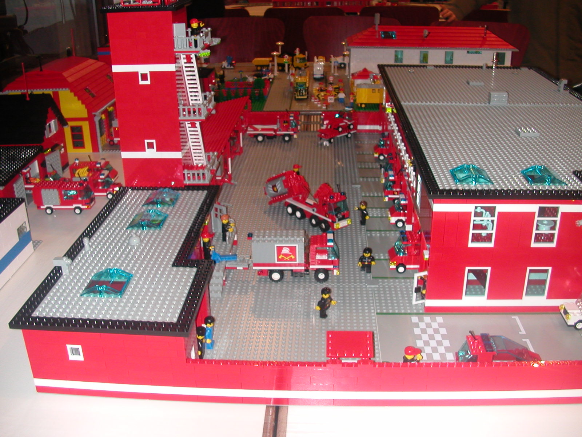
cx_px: 291
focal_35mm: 37
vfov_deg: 38.7
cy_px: 218
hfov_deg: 50.1
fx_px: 622
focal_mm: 5.6
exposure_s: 1/59.9
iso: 100
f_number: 2.7
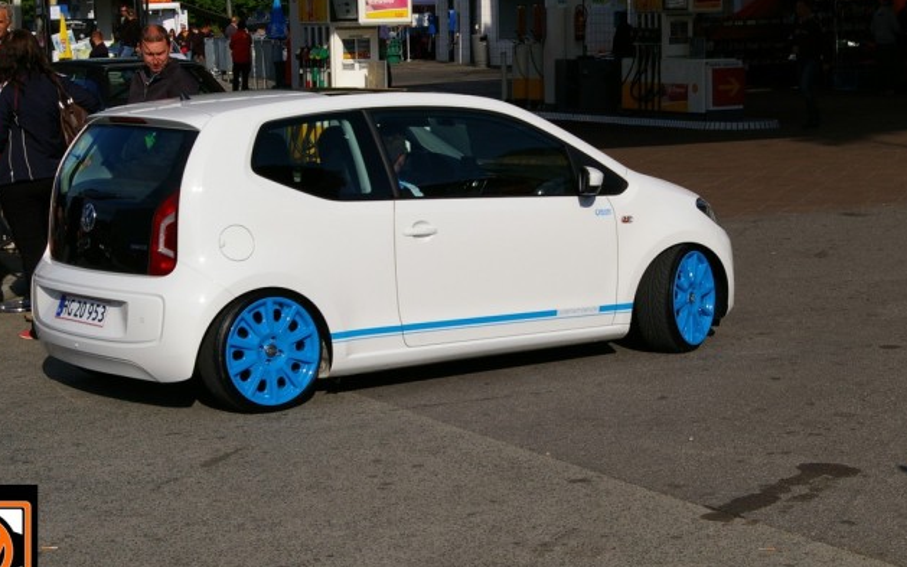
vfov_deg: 15.6
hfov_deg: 24.7
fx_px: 2067
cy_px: 285
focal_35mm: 84
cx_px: 490
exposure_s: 1/350
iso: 200
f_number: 13
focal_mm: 43
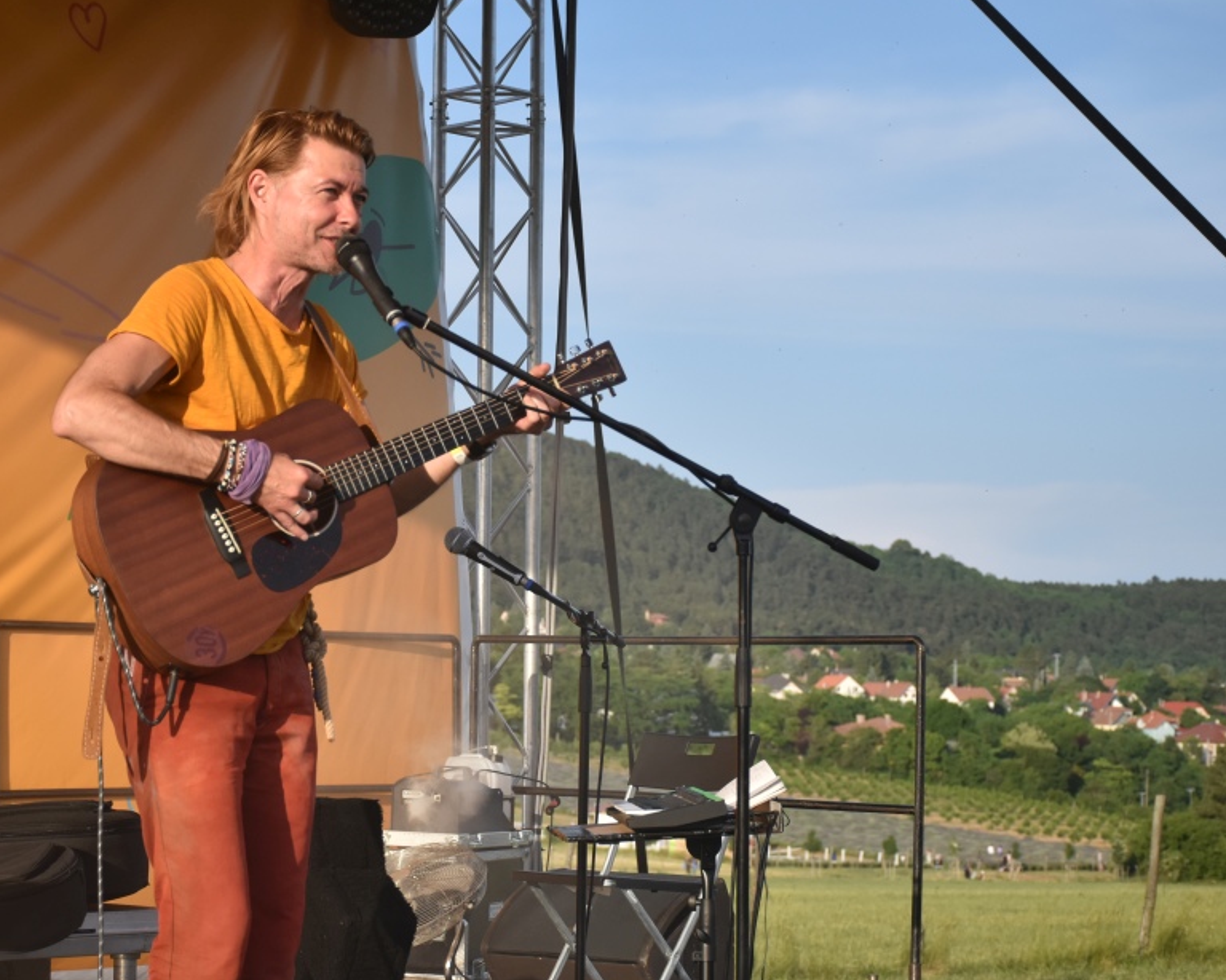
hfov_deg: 21.7
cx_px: 492
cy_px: 476
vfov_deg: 17.5
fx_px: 3192
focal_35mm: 88
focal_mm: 50
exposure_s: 1/1250
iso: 400
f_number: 5.6
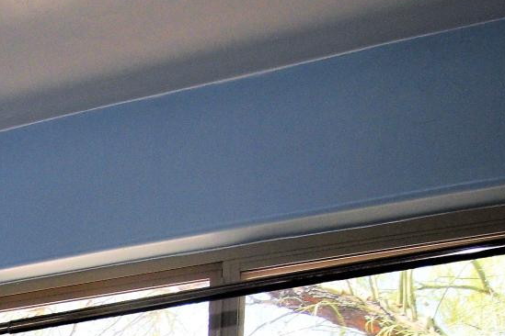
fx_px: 1150
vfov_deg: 13.6
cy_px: 720
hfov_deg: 16.6
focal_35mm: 82
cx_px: -579
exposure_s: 1/125
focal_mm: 10
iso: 360
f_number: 5.6
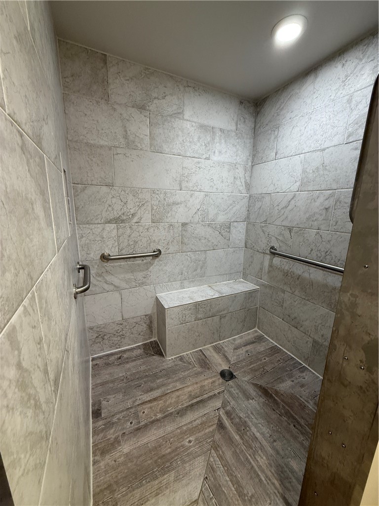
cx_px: 190
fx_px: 204
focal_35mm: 14
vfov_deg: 102.1
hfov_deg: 85.7
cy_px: 253
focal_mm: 2.22
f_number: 2.2
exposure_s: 1/60
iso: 160
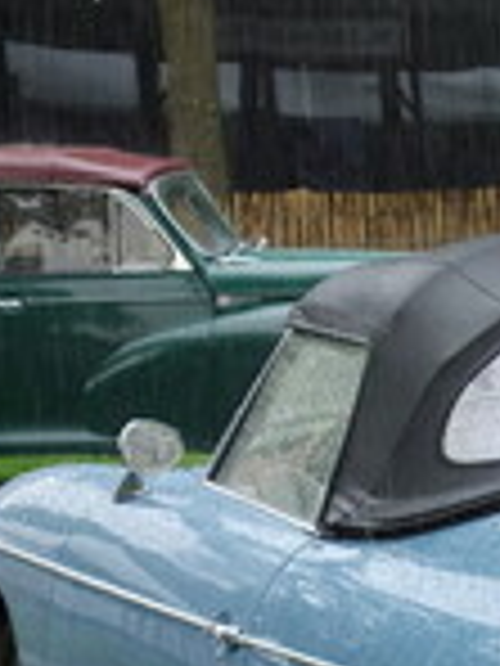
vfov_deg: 9.5
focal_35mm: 207
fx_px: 3987
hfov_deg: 6.9
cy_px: 639
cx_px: 991
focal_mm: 19.53
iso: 125
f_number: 4
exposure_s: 1/100
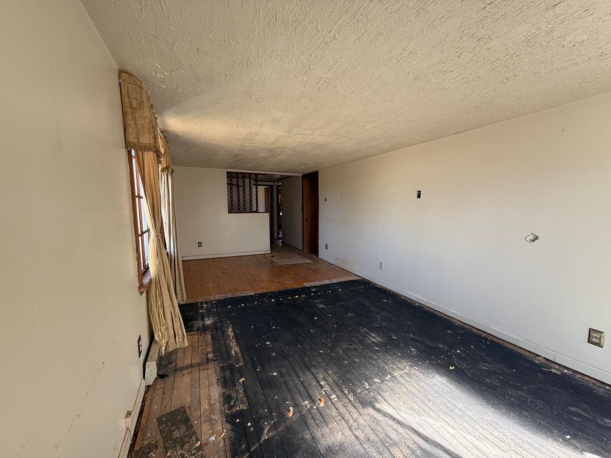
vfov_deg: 85.7
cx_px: 306
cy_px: 229
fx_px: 247
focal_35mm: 14
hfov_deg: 102.1
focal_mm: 2.22
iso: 160
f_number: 2.2
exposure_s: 1/99
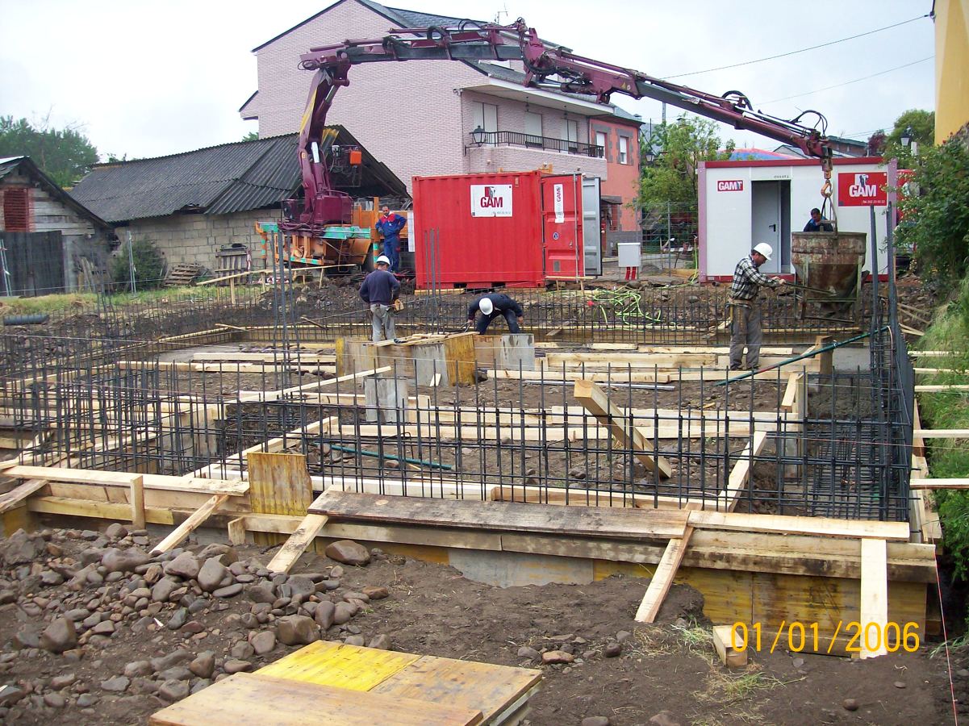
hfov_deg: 51.4
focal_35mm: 36
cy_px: 363
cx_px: 484
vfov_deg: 39.6
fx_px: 1007
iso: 80
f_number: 2.7
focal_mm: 6
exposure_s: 1/427
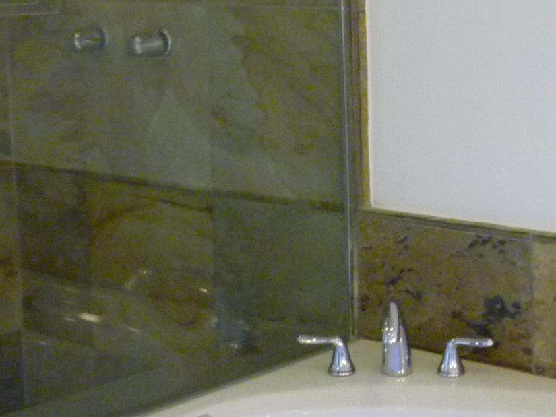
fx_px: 1446
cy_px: 93
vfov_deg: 16.3
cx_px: 403
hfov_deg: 21.6
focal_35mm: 90
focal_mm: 5.2
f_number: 3.3
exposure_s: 1/20
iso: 400
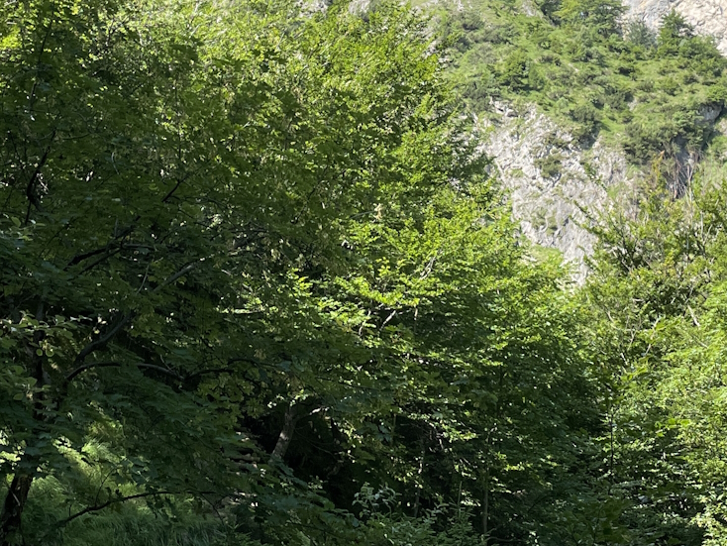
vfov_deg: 20.5
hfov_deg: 28.5
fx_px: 1429
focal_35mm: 68
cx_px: 444
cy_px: -65
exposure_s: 1/1366
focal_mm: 4.2
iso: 32
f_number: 1.6
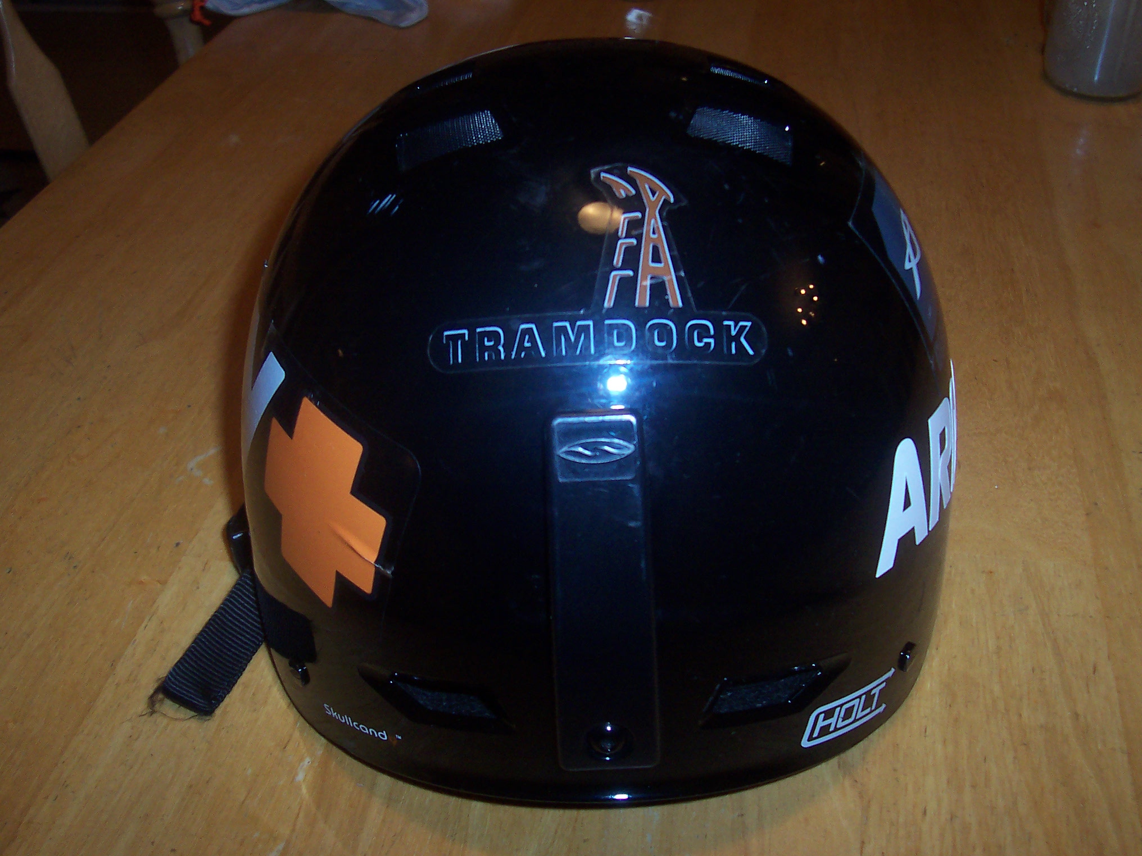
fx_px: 1221
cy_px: 428
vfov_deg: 38.7
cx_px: 571
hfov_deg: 50.1
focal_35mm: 37
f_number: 2.8
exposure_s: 1/60
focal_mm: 5.6
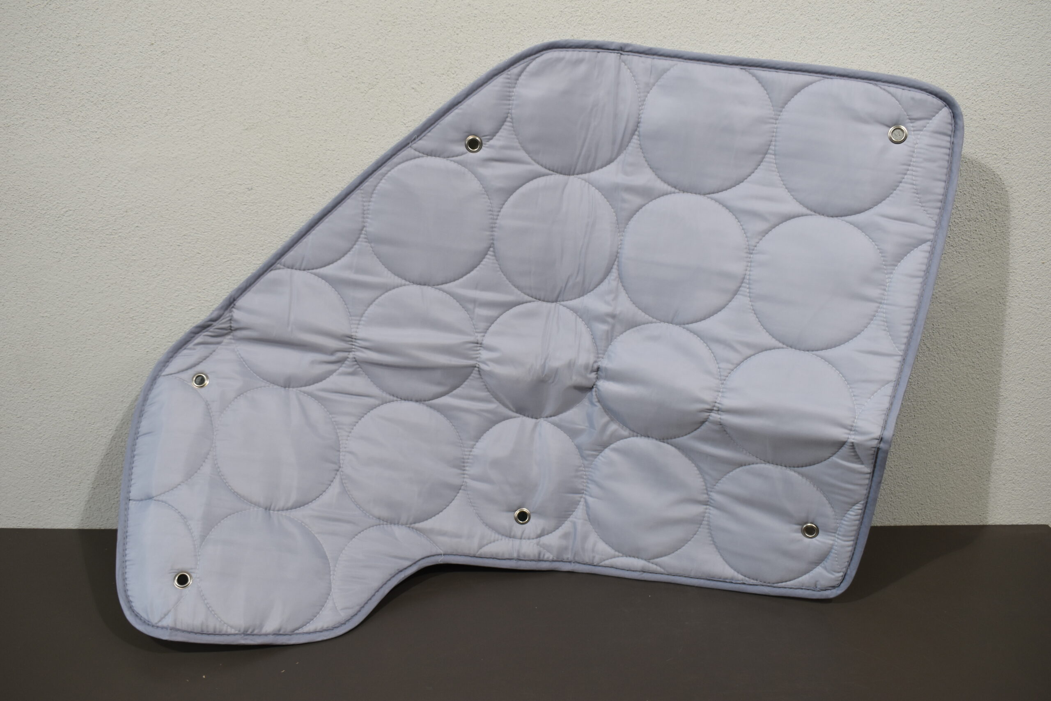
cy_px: 350
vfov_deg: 36.9
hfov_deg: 53.1
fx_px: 1051
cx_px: 526
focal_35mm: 36
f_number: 5.6
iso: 400
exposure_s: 1/125
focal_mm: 24
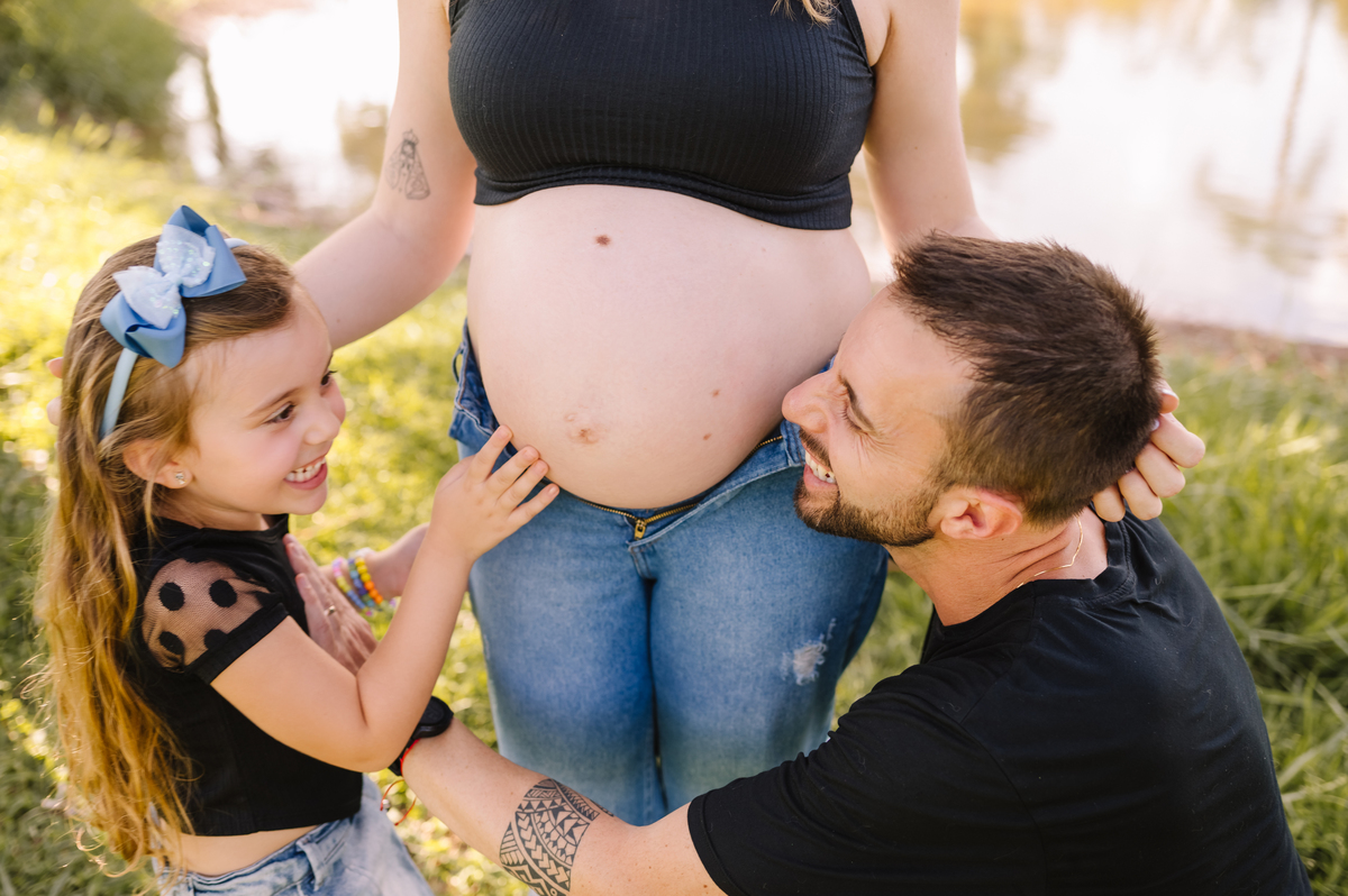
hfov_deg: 54.5
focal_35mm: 35
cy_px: 448
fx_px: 1309
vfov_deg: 37.8
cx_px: 674
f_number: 2.8
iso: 200
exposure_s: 1/250
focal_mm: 35
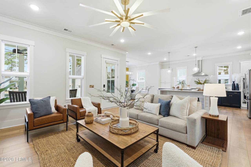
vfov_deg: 73.7
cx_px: 126
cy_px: 84
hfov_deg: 96.7
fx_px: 112
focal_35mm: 16
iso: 320
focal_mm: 16
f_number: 9
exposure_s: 1/125
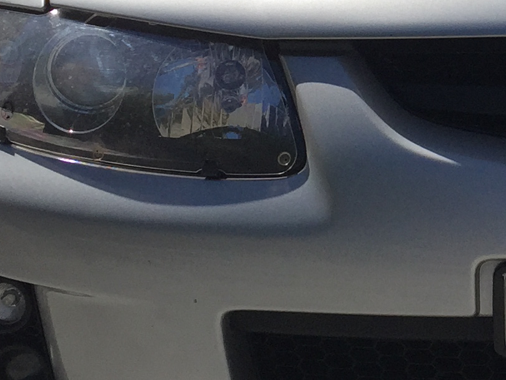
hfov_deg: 16.0
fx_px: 1711
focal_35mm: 117
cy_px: -43
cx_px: 644
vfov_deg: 12.4
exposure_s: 1/3597
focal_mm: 4.15
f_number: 2.2
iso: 32
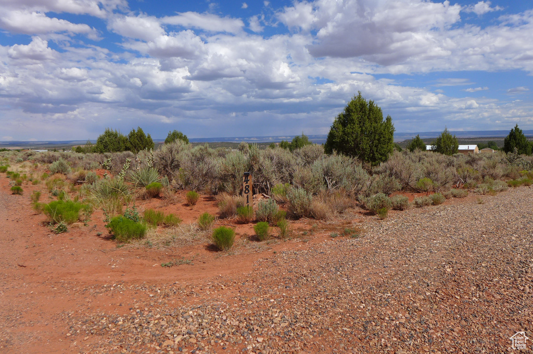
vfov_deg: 53.0
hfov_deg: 73.8
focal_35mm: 24
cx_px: 266
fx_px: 355
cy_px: 177
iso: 80
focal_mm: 4.7
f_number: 3.5
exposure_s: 1/1600
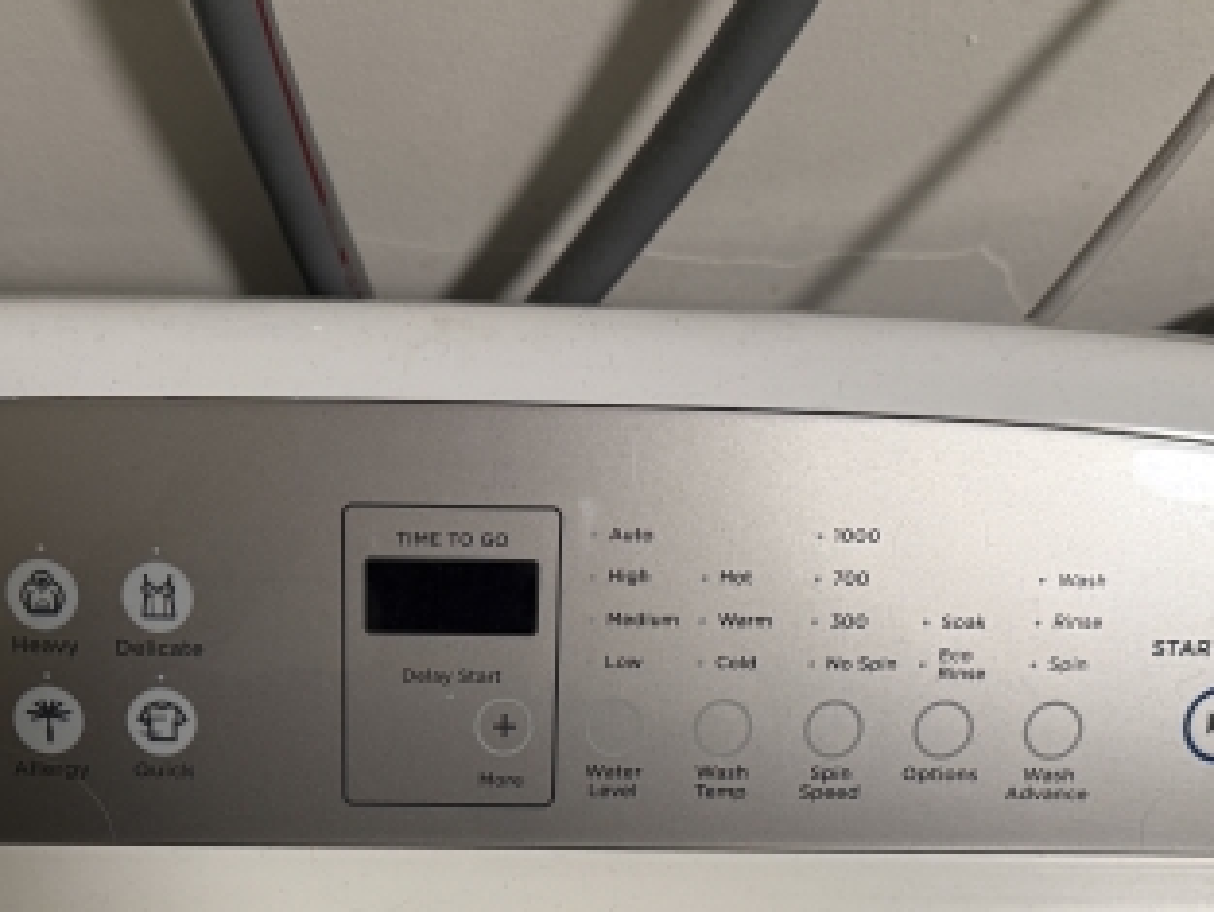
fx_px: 1789
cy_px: 842
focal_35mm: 51
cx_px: 477
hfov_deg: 37.3
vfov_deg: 27.4
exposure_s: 1/50
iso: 200
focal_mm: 6.76
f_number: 1.78
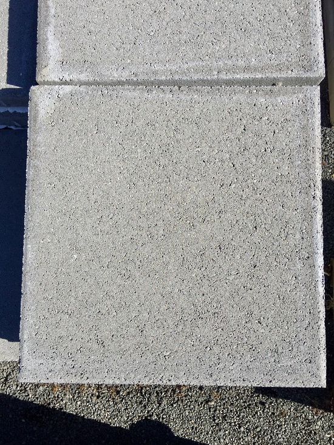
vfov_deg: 61.7
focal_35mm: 29
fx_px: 373
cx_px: 167
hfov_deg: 48.2
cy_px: 222
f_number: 2.2
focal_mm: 4.15
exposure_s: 1/2326
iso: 32
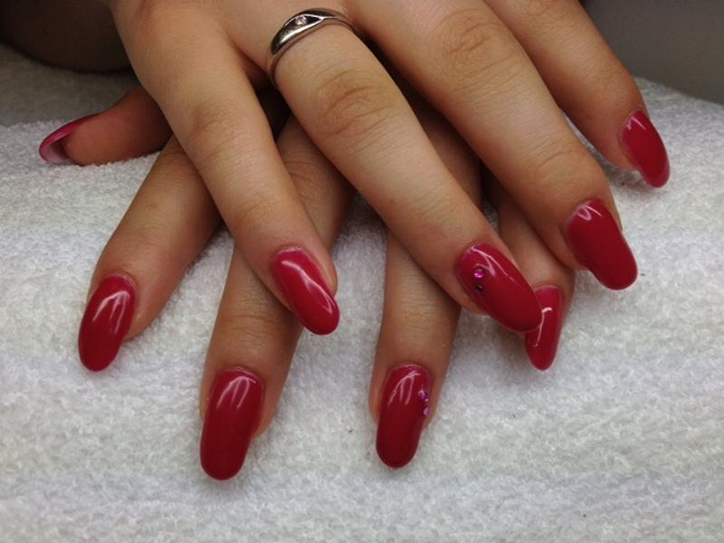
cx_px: 362
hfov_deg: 52.6
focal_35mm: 35
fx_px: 732
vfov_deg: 40.7
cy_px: 272
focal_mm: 4.28
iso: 50
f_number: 2.4
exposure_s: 1/449
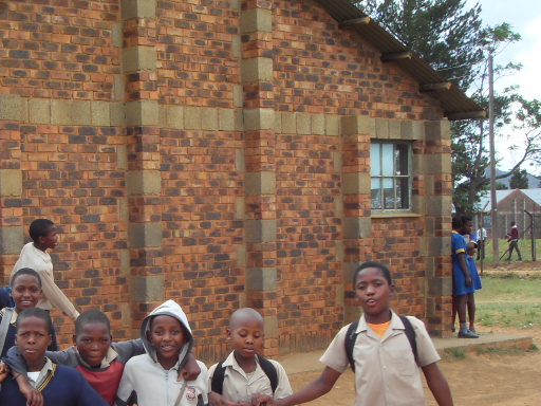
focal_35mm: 78
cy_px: 355
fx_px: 1219
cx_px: 42
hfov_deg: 24.2
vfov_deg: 18.6
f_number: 6.2
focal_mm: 6.6
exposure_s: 1/125
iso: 80
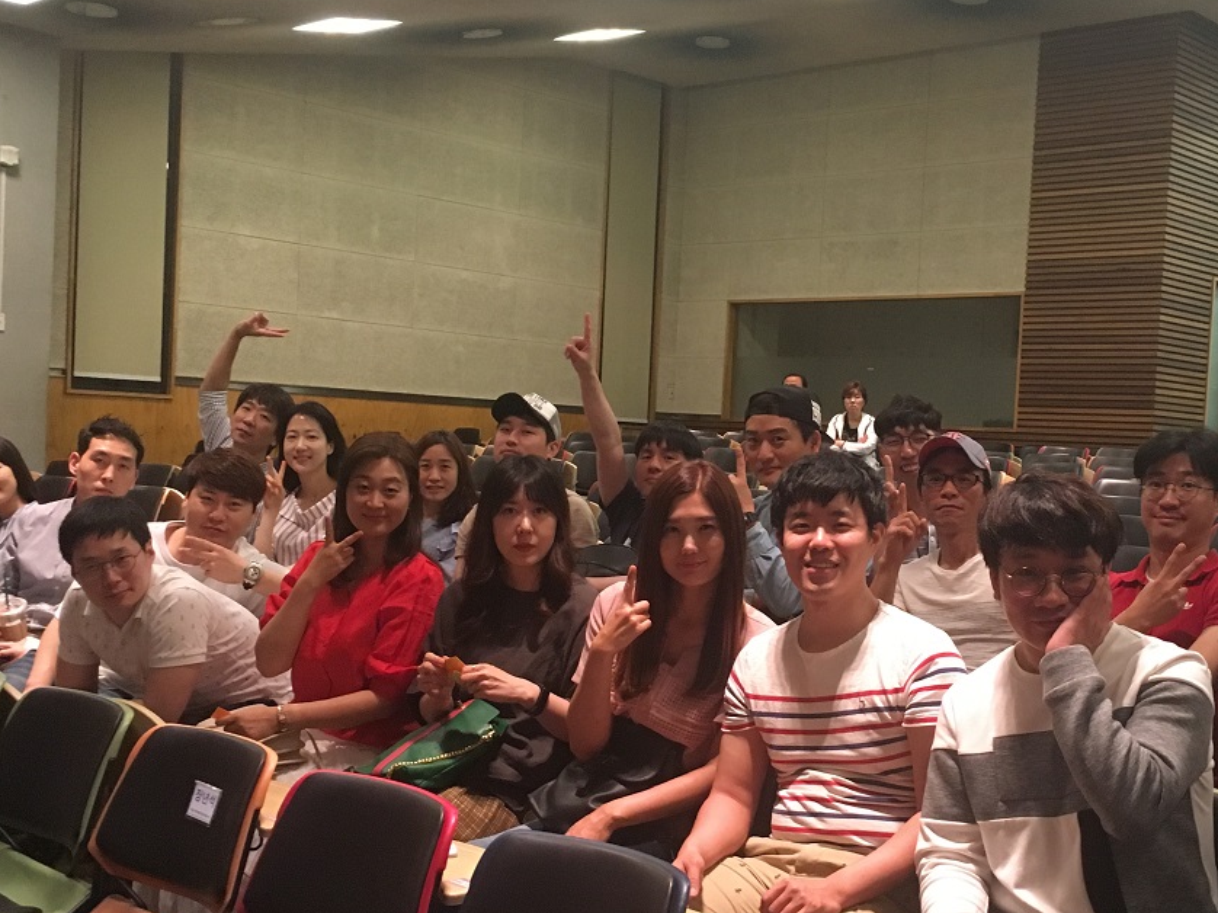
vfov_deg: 32.1
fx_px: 1583
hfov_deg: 41.8
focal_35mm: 45
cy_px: 495
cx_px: 757
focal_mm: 4.15
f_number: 2.2
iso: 200
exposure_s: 1/30
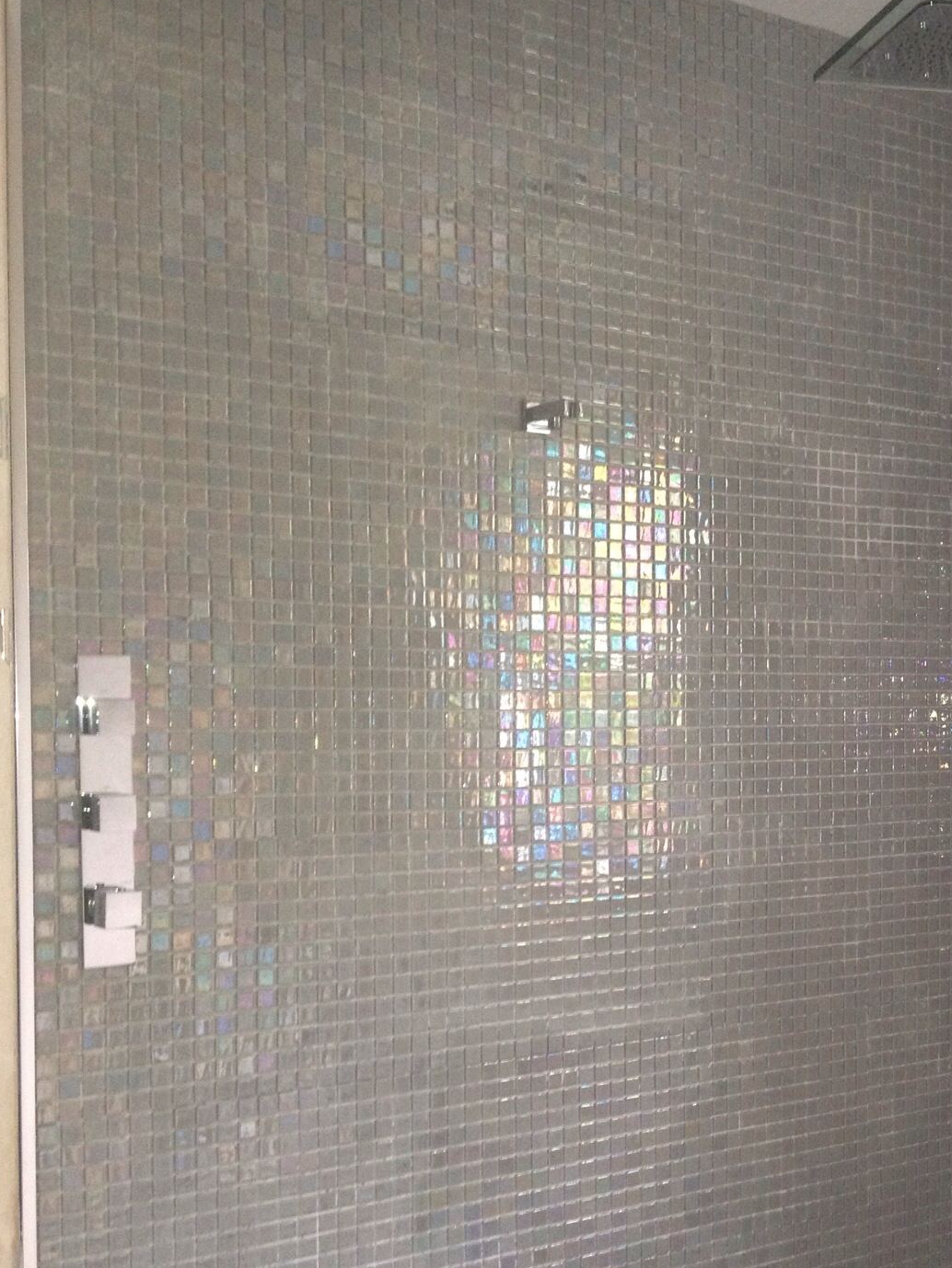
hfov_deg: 27.7
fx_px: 1906
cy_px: 787
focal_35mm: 52
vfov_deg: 36.6
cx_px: 685
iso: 200
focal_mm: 4.28
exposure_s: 1/20
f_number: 2.4
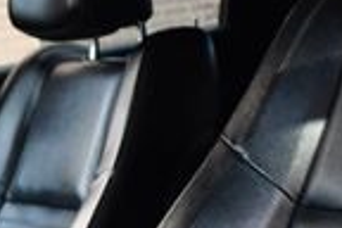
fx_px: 1140
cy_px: 316
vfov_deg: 11.1
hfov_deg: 16.0
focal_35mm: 120
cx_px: -128
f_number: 3.5
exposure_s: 1/160
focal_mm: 18
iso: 800
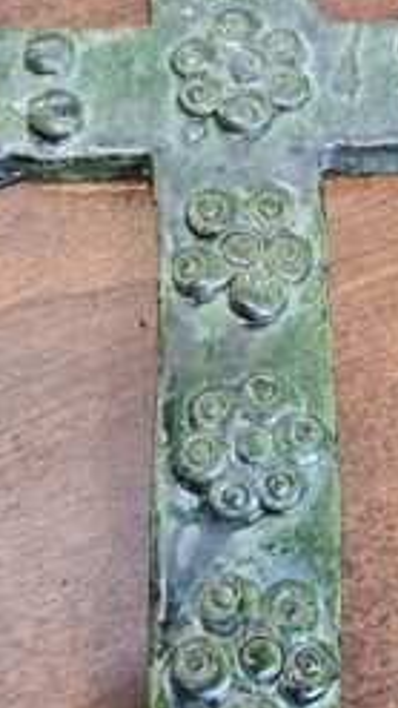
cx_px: 226
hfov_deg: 22.2
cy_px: 334
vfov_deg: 38.5
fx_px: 1013
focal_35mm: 54
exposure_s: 1/120
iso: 250
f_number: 1.7
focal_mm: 6.3
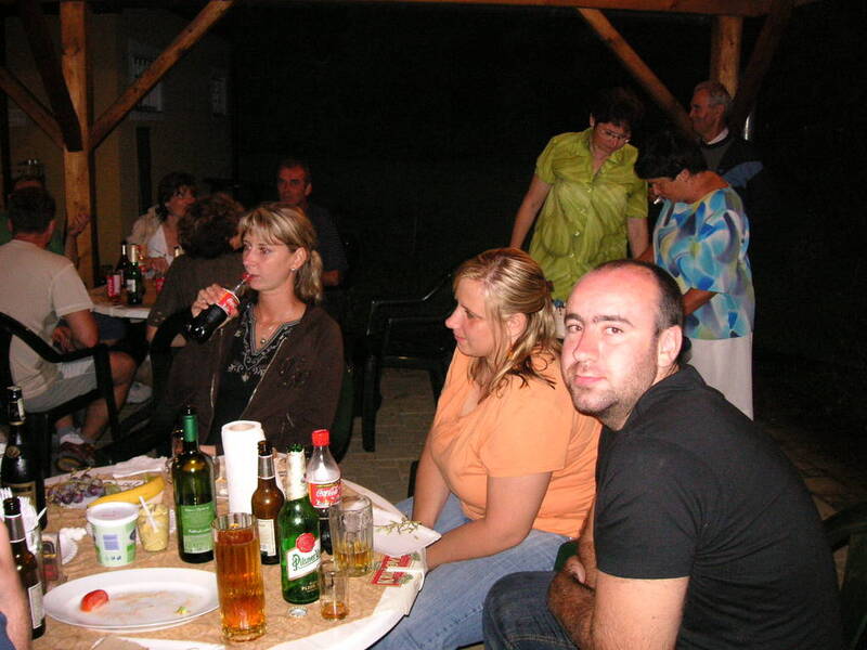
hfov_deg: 50.1
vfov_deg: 38.7
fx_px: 927
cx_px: 434
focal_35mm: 37
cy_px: 325
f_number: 2.8
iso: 160
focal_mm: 6.1
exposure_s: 1/45
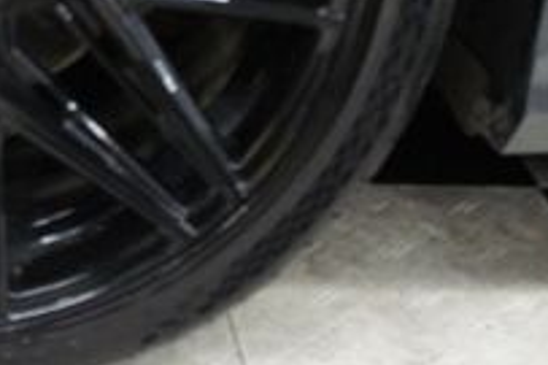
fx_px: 1582
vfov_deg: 12.5
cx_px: -76
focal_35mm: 104
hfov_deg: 18.8
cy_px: -178
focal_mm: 22
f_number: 4
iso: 1250
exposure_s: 1/40
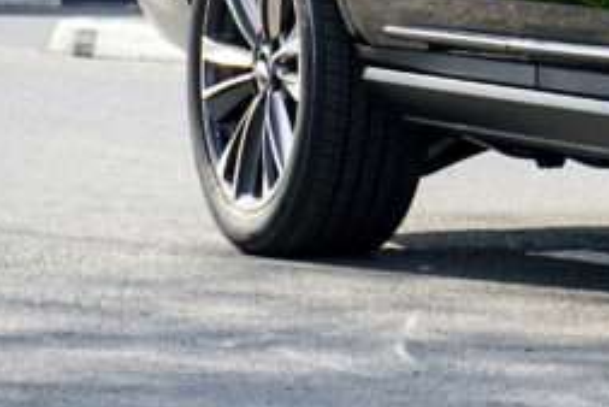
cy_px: -309
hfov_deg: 7.1
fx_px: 4790
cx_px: 1141
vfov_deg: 4.8
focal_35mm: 283
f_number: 9
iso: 800
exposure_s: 1/500
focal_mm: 70
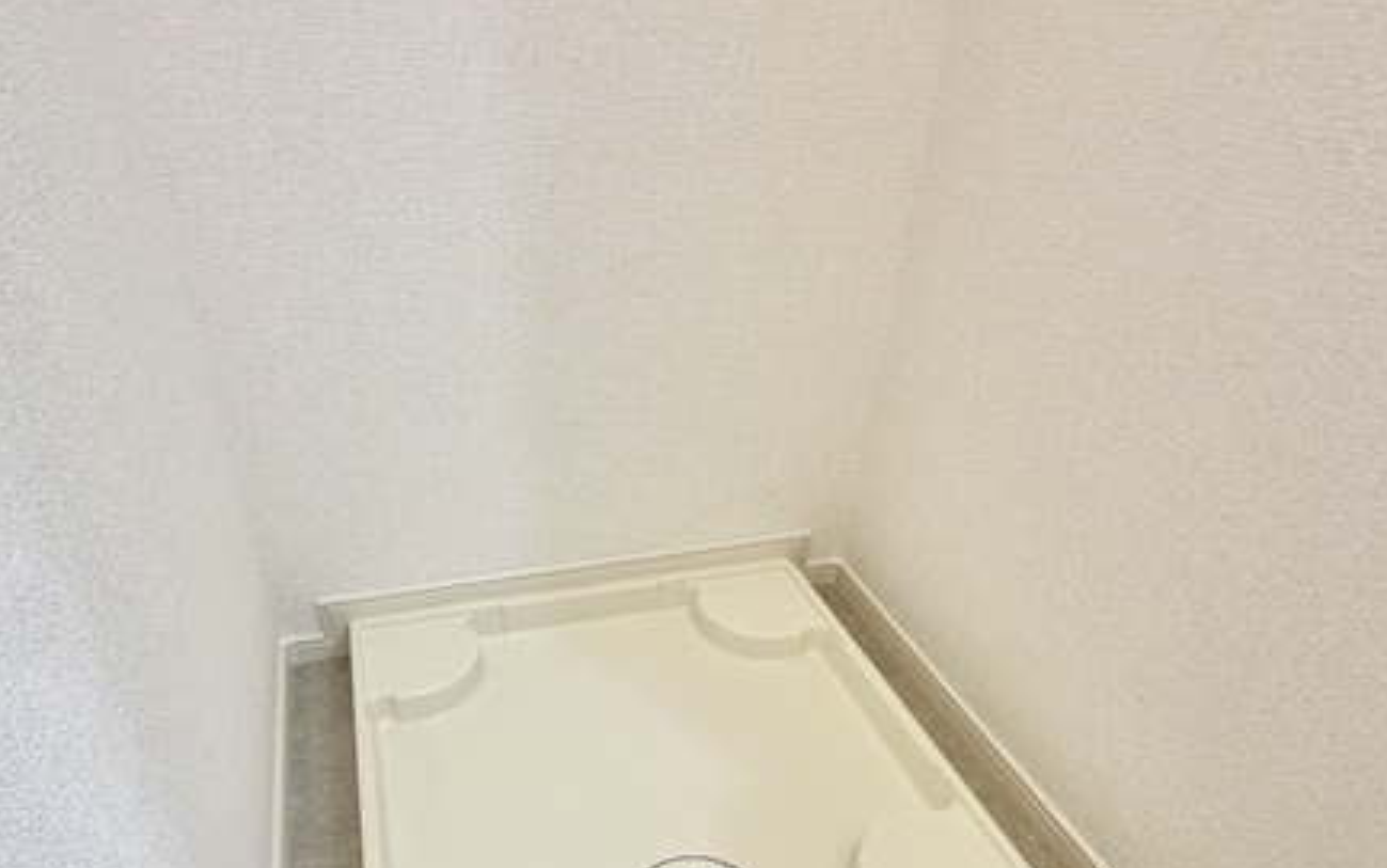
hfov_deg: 74.4
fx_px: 908
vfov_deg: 49.1
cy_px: 652
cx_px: 599
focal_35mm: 24
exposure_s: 1/60
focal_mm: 2.22
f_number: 2.2
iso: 160
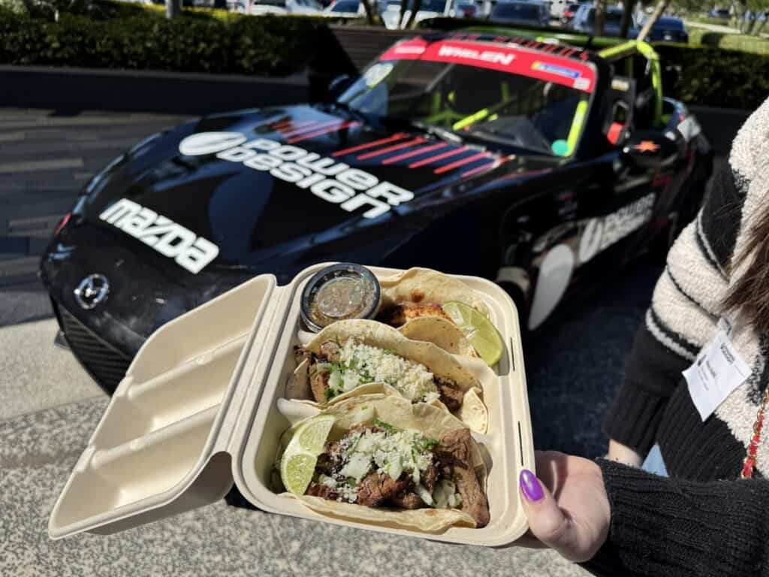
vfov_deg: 56.8
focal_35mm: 24
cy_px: 288
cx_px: 384
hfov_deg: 71.6
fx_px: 533
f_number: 1.78
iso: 80
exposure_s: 1/10417
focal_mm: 6.76
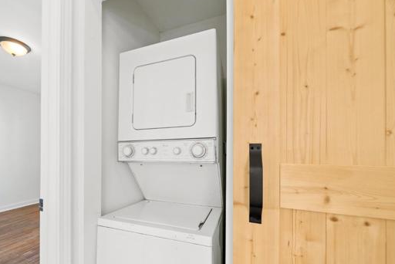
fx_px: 165
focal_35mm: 15
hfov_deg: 99.8
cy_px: 157
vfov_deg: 76.6
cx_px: 171
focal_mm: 12
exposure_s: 1/1.67
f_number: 6.3
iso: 250
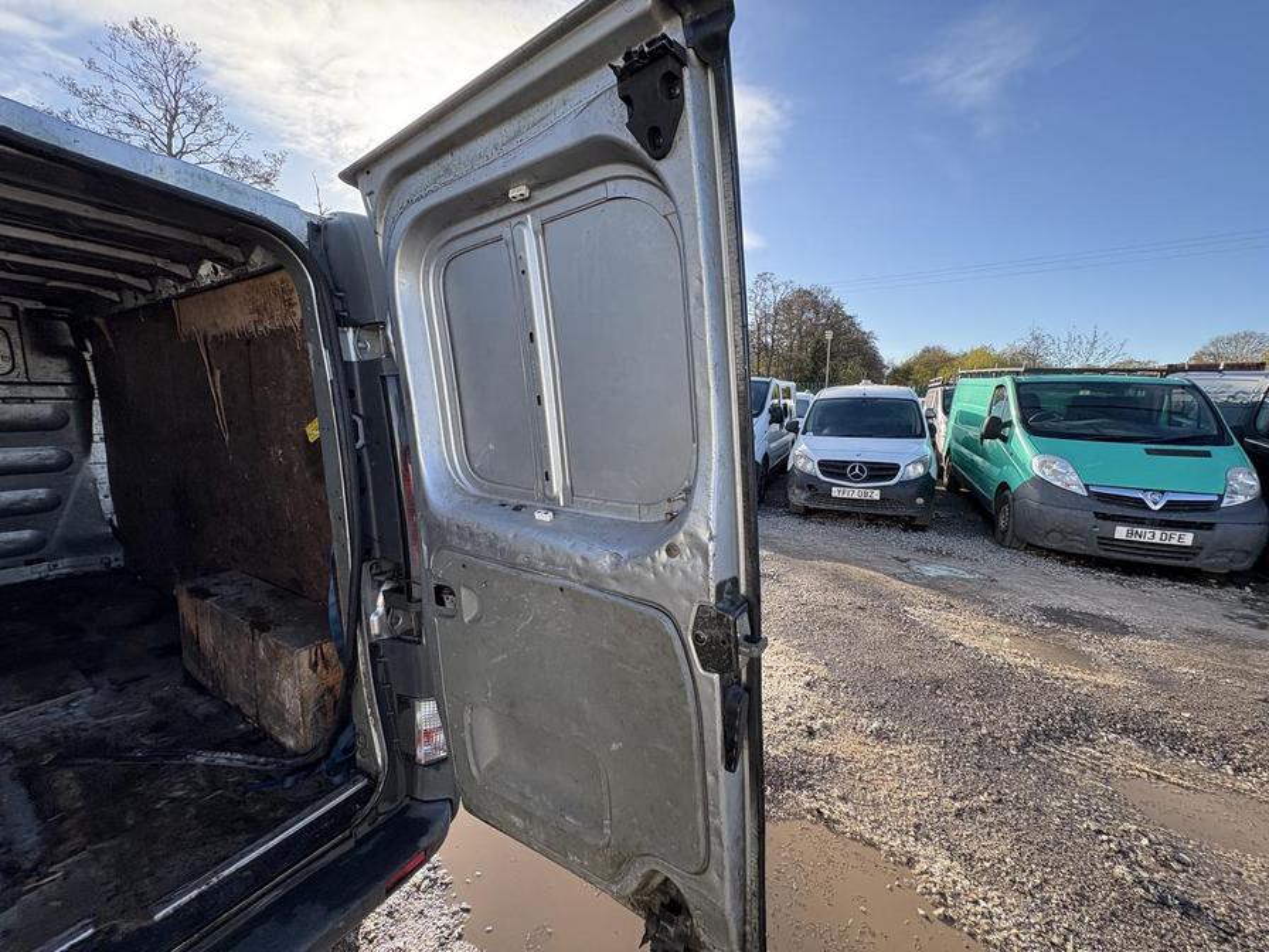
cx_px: 634
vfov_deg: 85.7
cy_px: 476
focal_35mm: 14
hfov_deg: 102.1
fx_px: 513
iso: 40
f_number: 2.2
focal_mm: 2.22
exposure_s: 1/388
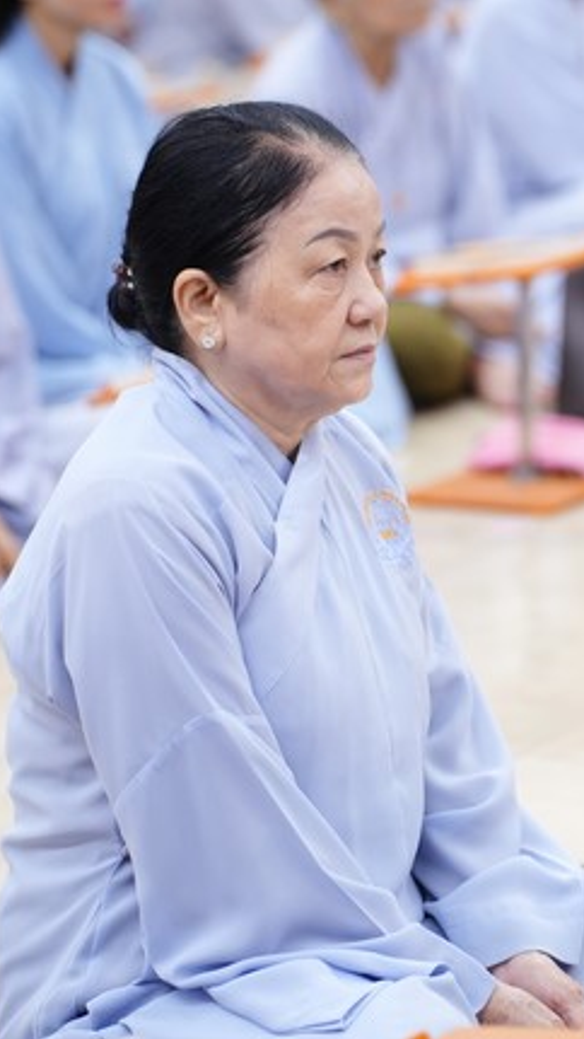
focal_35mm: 166
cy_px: 521
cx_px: 465
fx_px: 4568
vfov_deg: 13.0
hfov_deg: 7.3
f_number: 2.8
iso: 2500
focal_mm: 105
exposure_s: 1/80
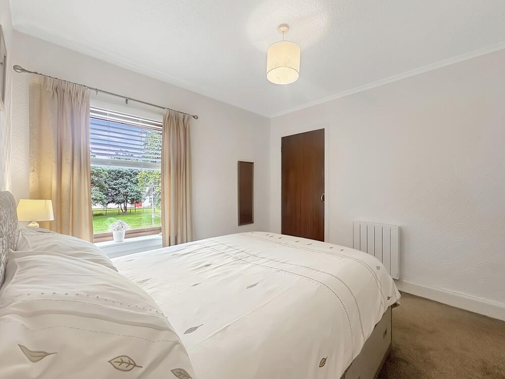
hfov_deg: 102.1
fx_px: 204
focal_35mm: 14
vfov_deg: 85.7
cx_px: 252
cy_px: 190
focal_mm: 2.22
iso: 40
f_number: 2.2
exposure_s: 1/110
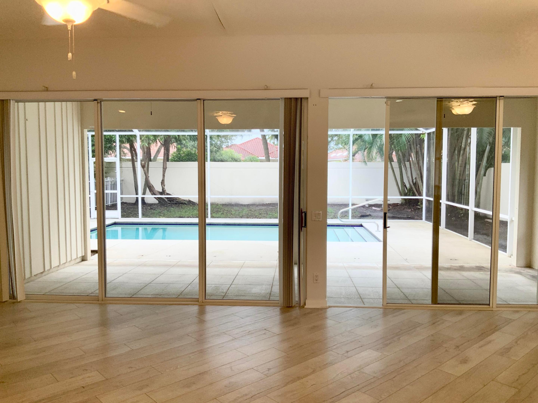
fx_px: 451
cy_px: 202
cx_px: 269
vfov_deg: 48.2
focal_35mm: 29
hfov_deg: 61.7
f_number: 1.8
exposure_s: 1/60
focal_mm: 3
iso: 50
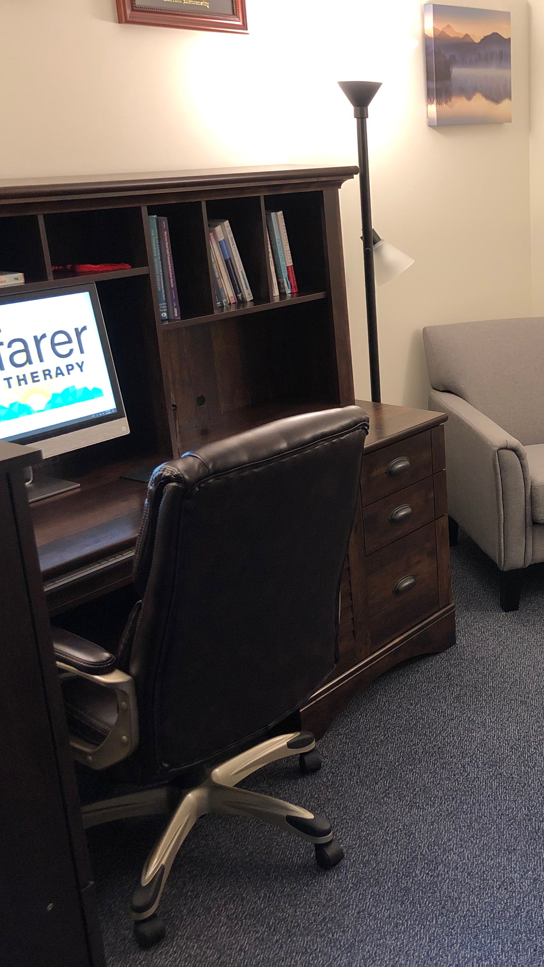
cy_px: 481
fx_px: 1052
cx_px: 577
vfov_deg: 49.4
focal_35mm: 41
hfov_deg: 27.0
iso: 40
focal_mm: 3.99
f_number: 1.8
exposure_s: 1/17
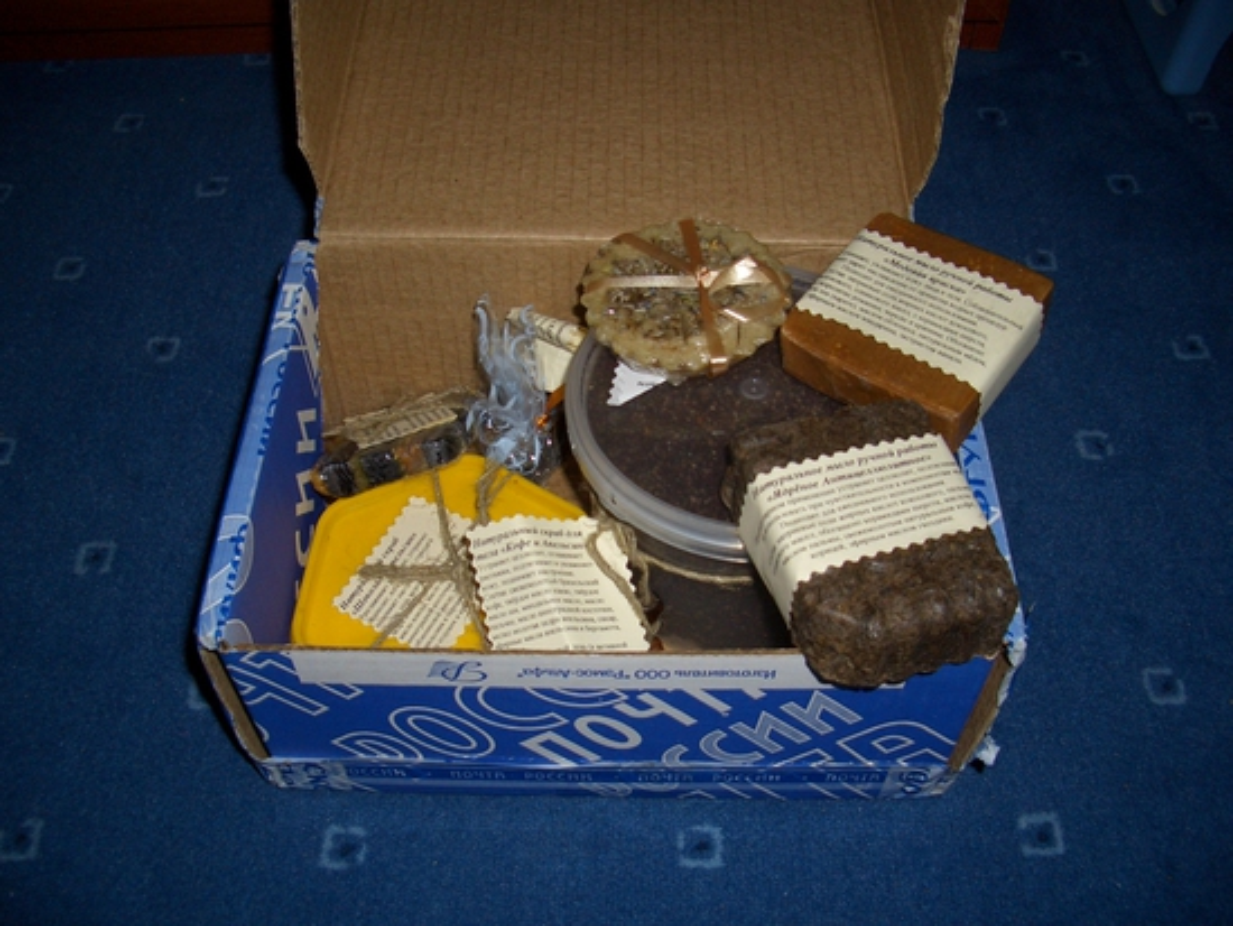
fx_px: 1247
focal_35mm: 35
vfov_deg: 40.7
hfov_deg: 52.6
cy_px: 463
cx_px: 616
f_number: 2.6
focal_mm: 5.8
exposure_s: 1/60
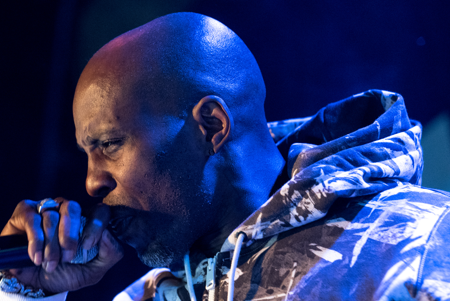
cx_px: 105
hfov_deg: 11.9
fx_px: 2151
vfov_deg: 8.0
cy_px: 217
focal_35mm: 172
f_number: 3.5
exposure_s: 1/100
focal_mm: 112
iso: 3200
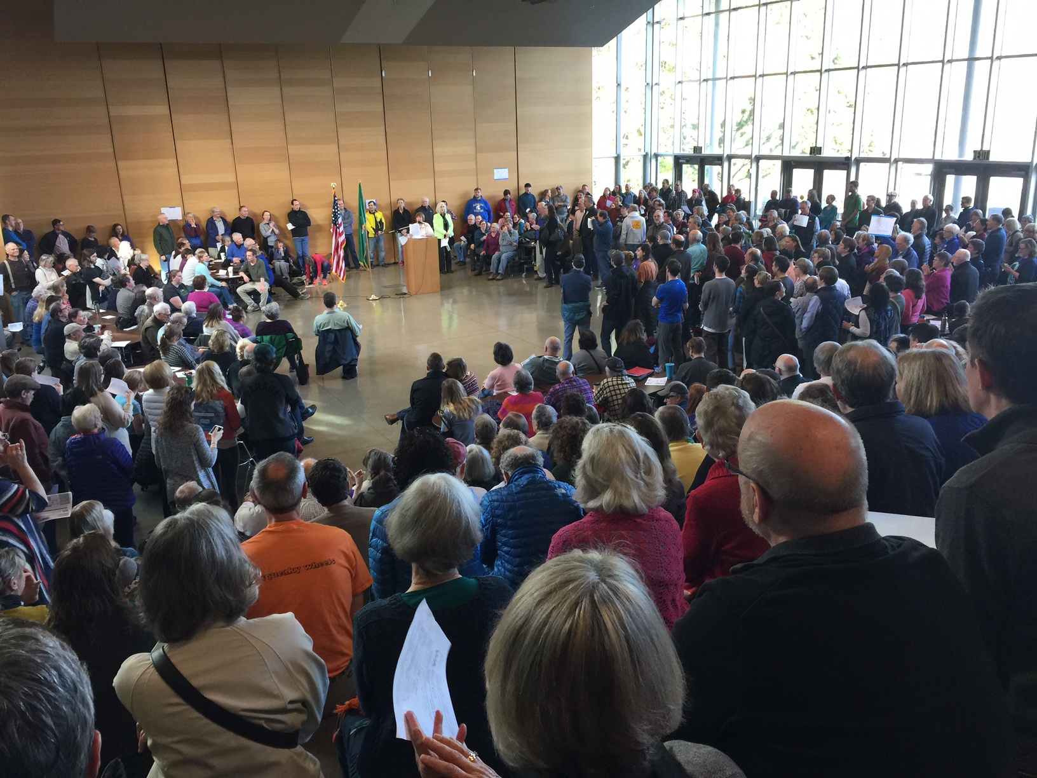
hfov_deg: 61.7
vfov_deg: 48.2
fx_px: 869
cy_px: 389
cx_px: 518
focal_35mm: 29
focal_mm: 4.15
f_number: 2.2
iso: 40
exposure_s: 1/30
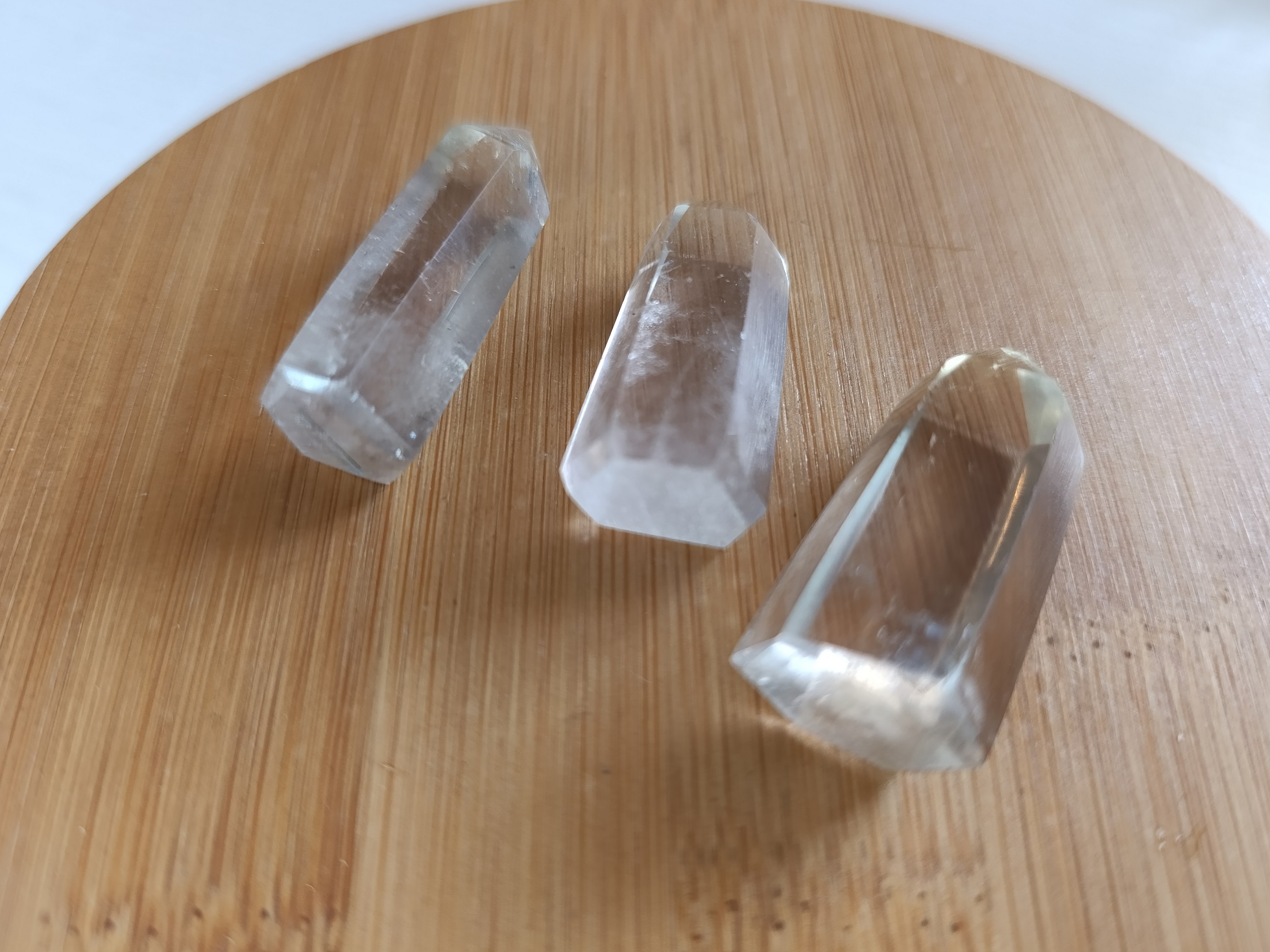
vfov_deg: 56.8
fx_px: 880
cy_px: 455
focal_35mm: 24
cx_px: 638
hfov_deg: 71.6
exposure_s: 1/100
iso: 640
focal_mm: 6.14
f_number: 1.6
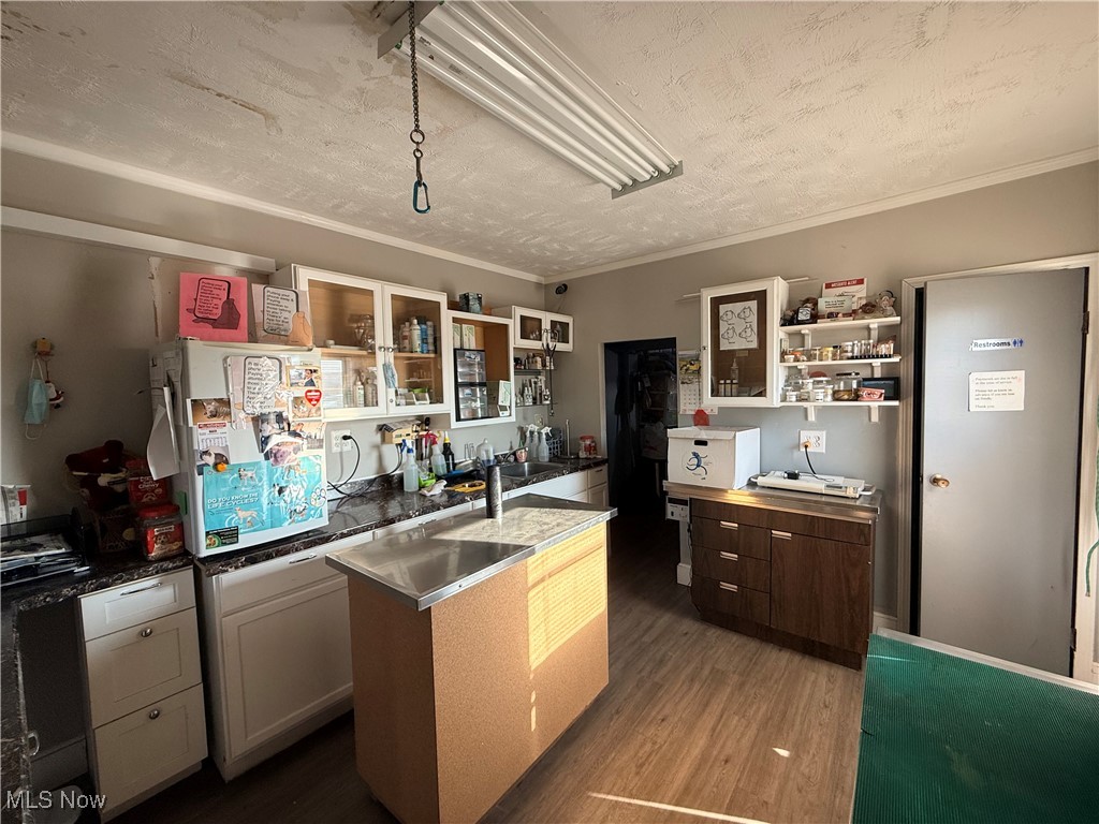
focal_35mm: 14
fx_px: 444
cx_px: 550
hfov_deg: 102.1
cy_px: 412
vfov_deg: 85.7
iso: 125
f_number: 2.2
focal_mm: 2.22
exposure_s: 1/99
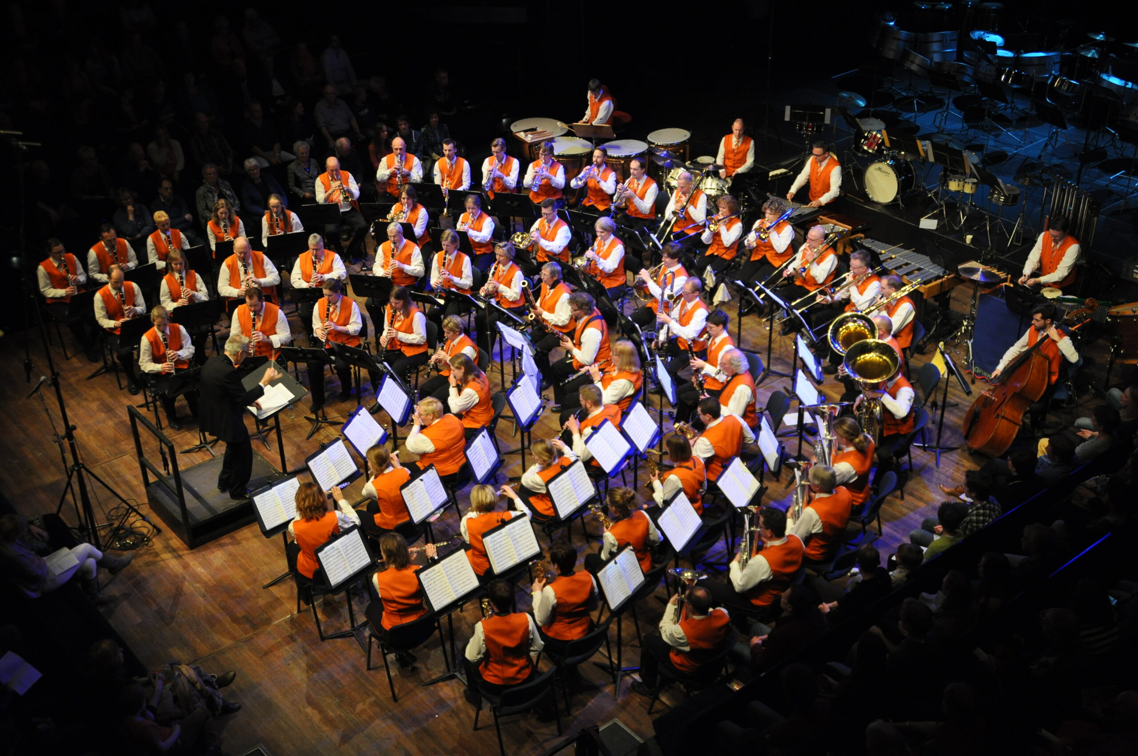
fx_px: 1326
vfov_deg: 31.8
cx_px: 569
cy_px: 378
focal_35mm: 42
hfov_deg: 46.5
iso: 800
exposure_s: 1/60
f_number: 4
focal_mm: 28
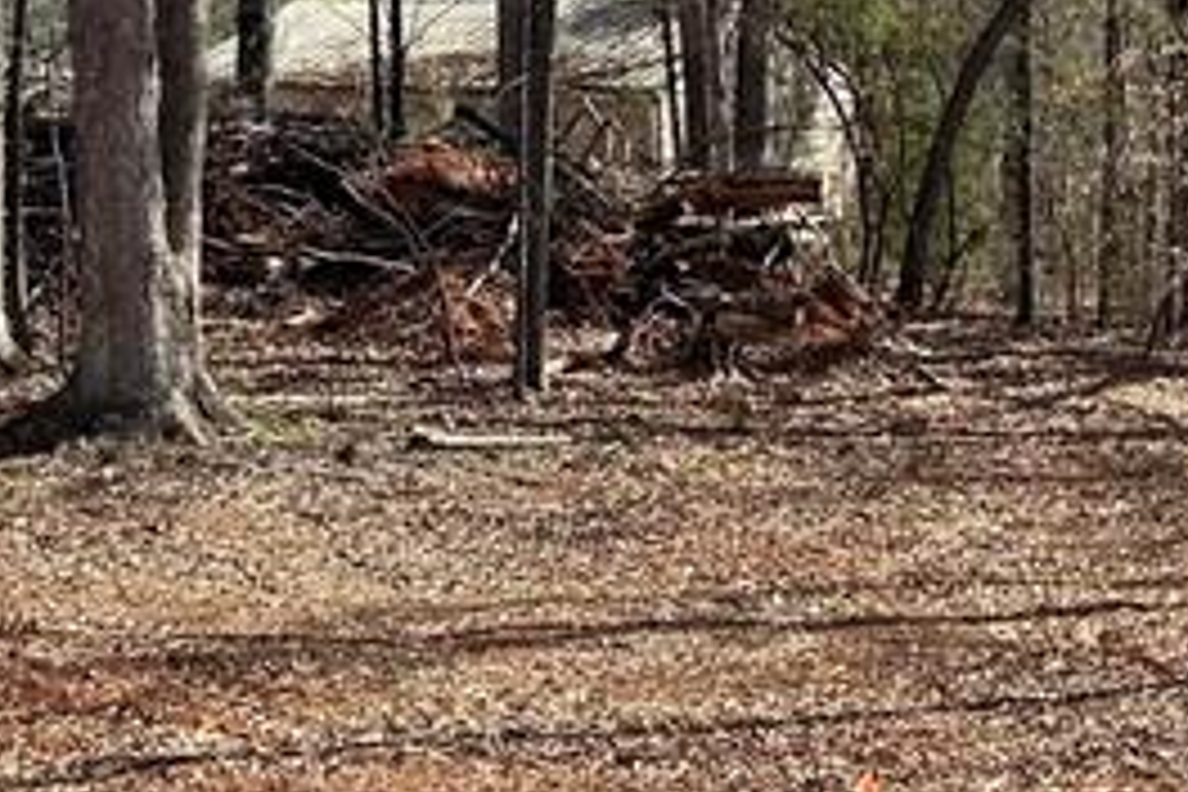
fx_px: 3465
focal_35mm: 105
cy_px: 270
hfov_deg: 18.7
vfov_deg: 13.0
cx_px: 1328
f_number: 1.5
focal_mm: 5.7
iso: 50
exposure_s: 1/2208
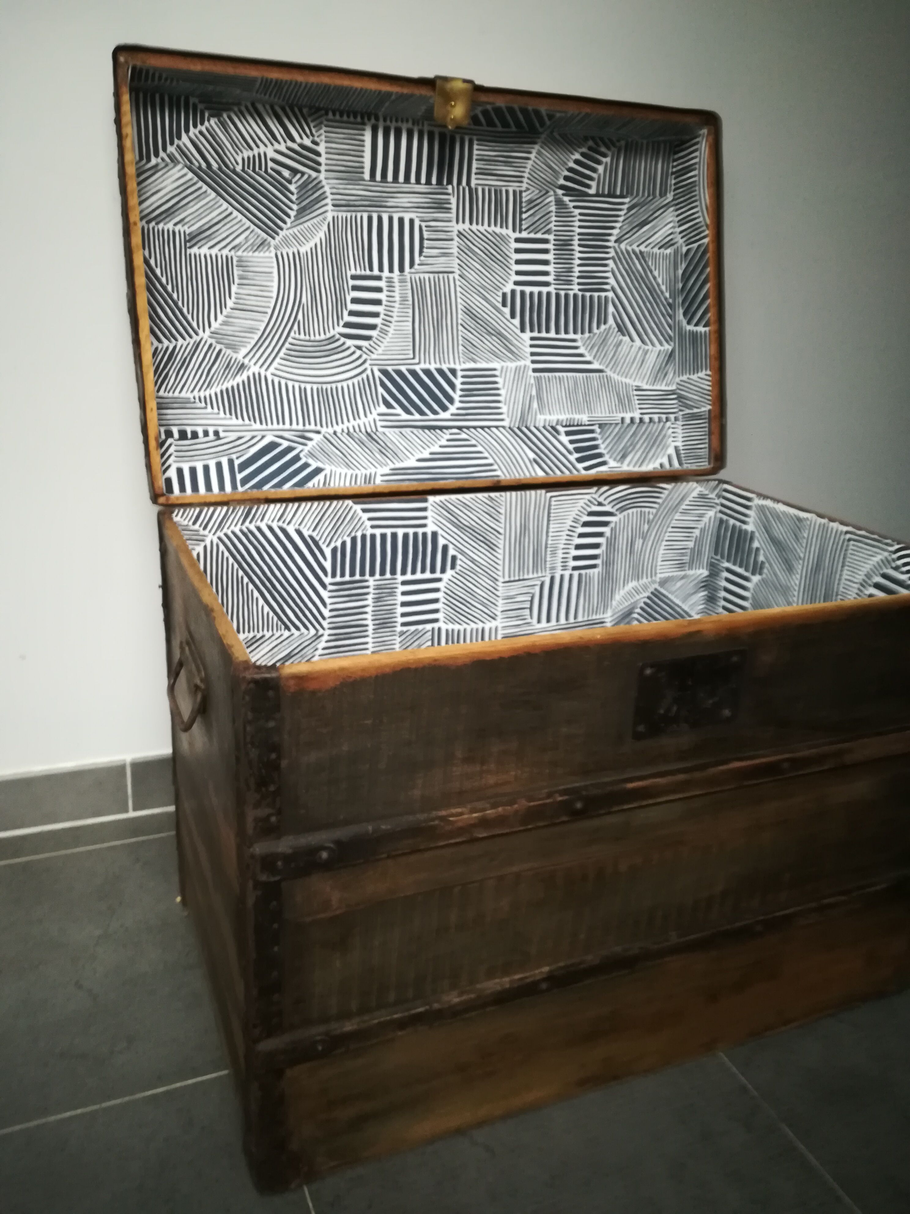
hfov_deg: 53.1
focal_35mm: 26
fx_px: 911
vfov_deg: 67.3
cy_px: 607
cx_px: 455
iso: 500
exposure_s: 1/20
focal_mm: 3.83
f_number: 2.2
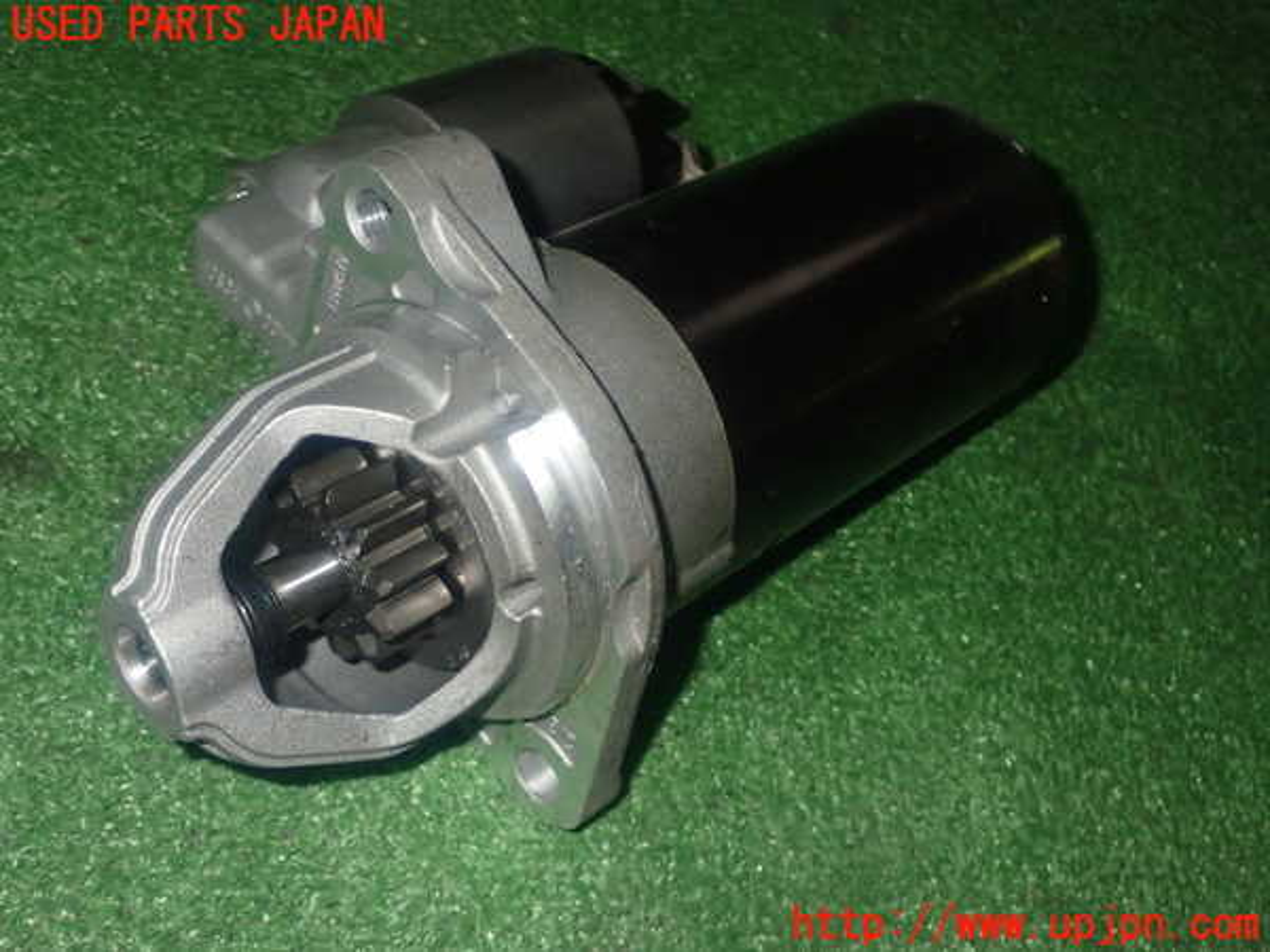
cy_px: 476
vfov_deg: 32.9
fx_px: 1614
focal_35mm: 44
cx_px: 635
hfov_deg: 42.9
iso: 640
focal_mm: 7.84
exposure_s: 1/40
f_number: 9
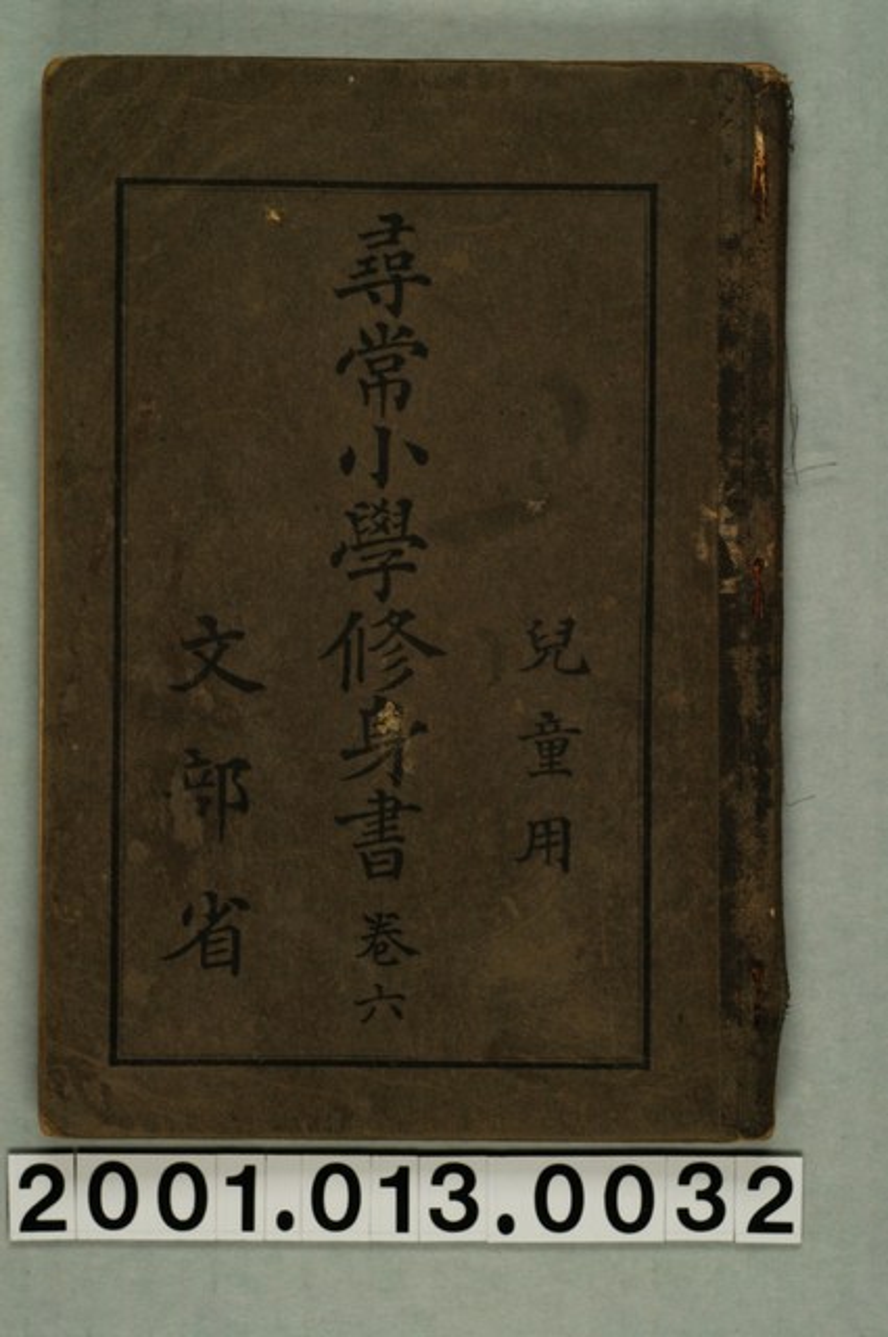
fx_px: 2782
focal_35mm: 75
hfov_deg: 18.1
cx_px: 444
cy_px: 668
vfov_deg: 27.0
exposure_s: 1/60
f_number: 8
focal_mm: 50
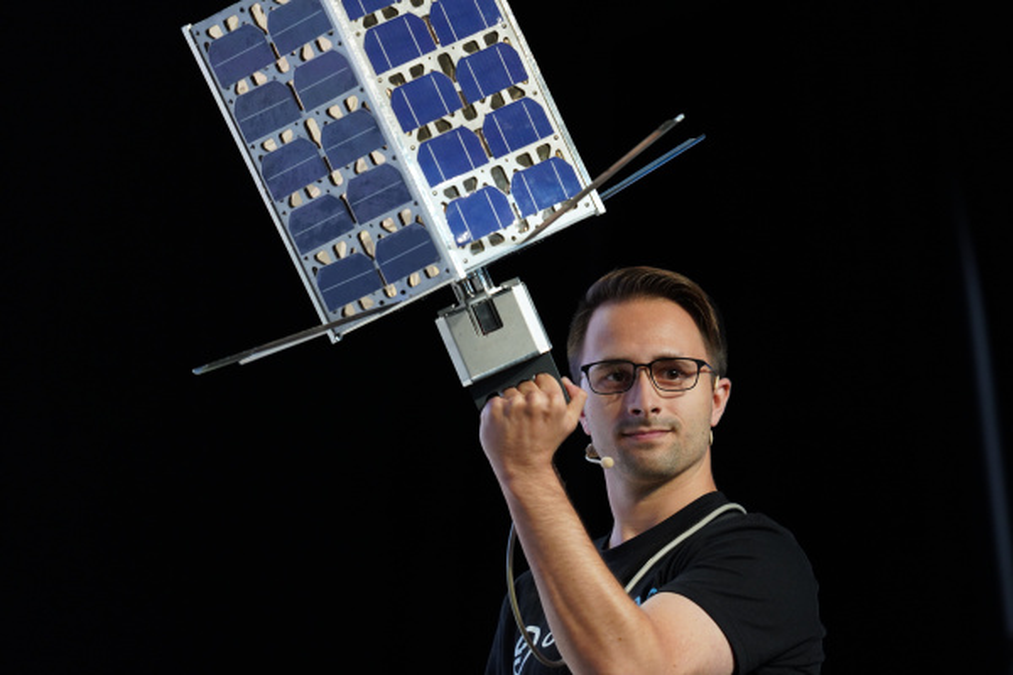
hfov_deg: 6.9
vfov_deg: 4.6
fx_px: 8441
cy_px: 338
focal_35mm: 300
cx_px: 506
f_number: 5.6
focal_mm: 300
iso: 1600
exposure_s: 1/320
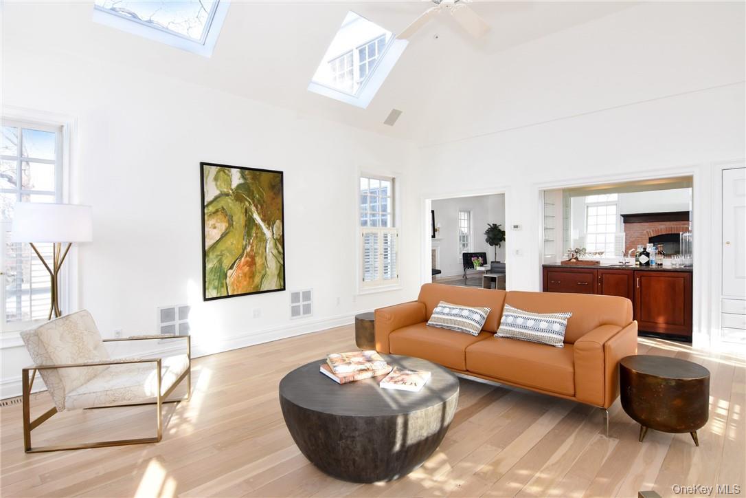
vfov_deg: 67.4
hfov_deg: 90.0
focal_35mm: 18
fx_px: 373
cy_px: 249
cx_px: 373
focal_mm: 12
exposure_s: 1/60
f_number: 11
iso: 500
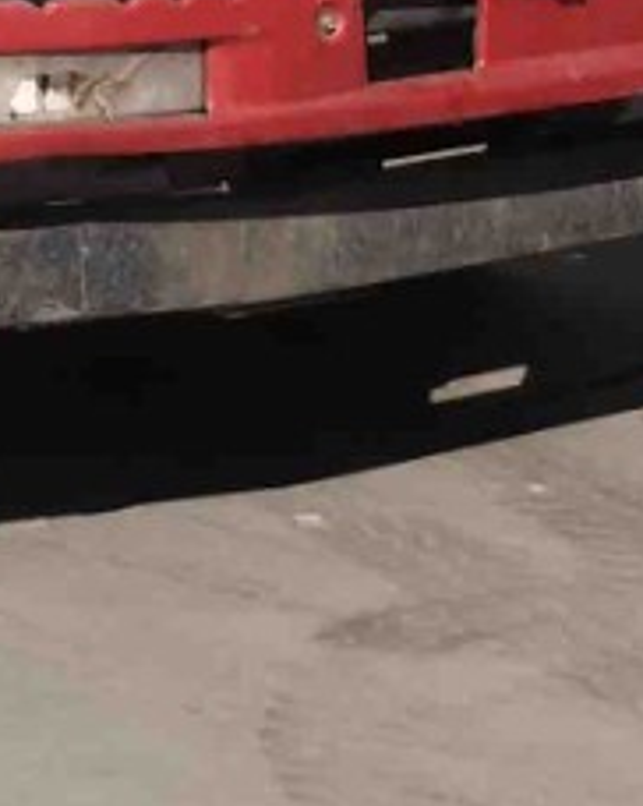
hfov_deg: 7.7
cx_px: -950
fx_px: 4407
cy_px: -1082
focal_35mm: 185
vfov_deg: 9.4
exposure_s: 1/5682
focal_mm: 5.56
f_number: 1.6
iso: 50
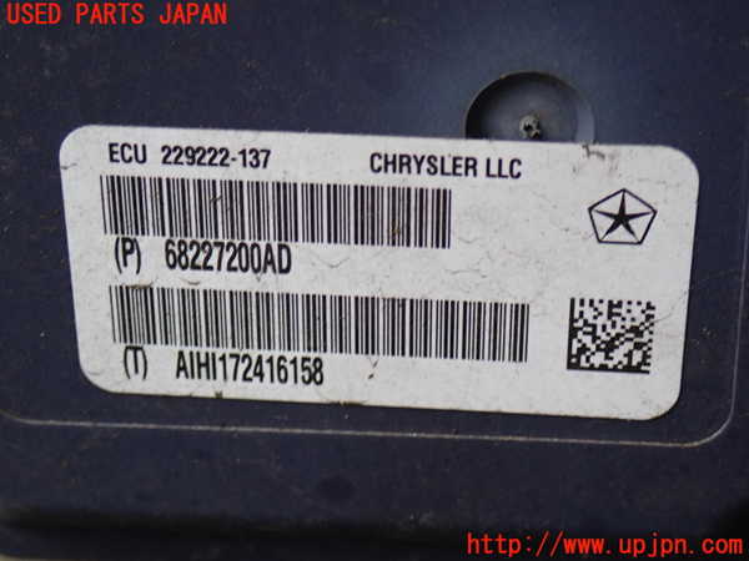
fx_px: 1774
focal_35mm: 82
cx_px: 374
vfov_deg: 18.0
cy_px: 280
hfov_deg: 23.8
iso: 200
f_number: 4.3
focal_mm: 14.62
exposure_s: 1/80
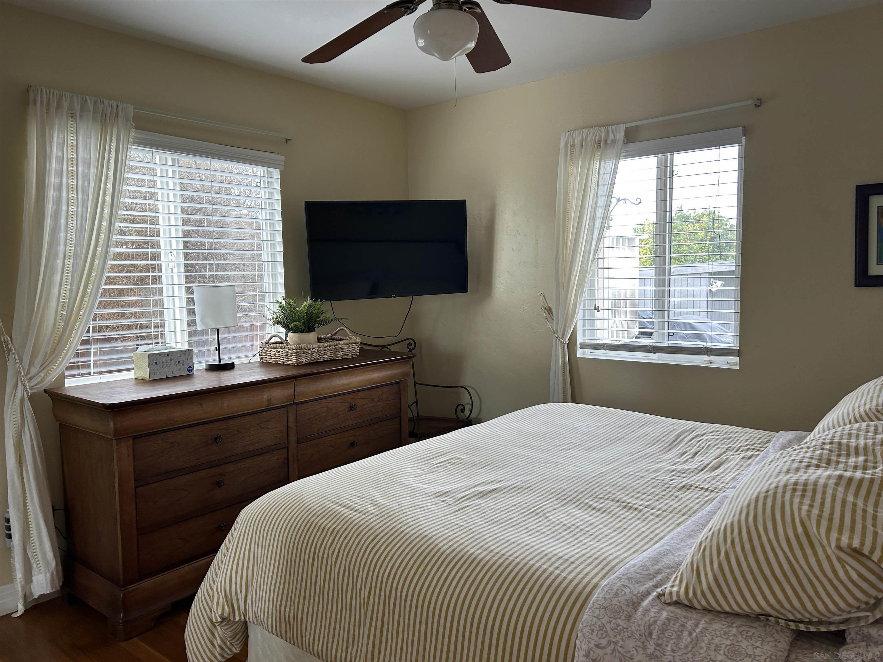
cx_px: 442
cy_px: 331
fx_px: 663
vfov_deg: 53.1
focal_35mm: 26
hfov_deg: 67.3
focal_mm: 5.7
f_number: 1.5
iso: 80
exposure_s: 1/120
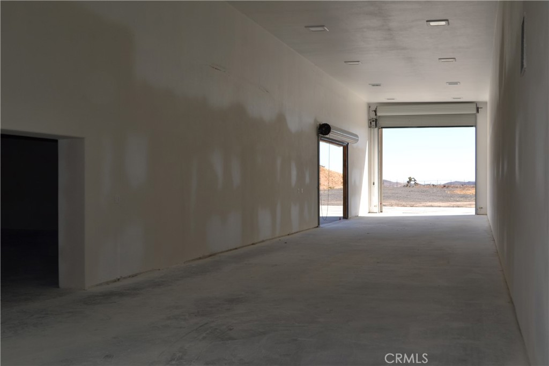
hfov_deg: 49.5
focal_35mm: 39
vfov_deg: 34.2
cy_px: 183
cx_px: 274
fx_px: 595
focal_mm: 26
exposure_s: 1/200
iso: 100
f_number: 5.6
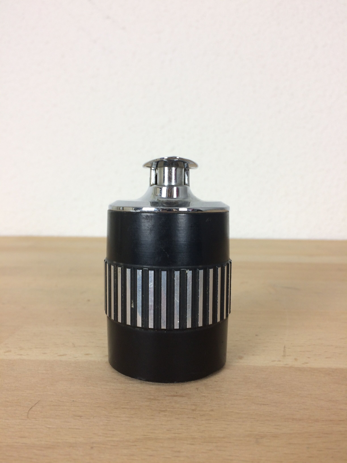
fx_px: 388
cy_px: 232
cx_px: 174
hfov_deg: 48.2
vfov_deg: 61.7
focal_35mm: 29
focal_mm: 4.15
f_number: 2.2
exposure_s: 1/33
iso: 40
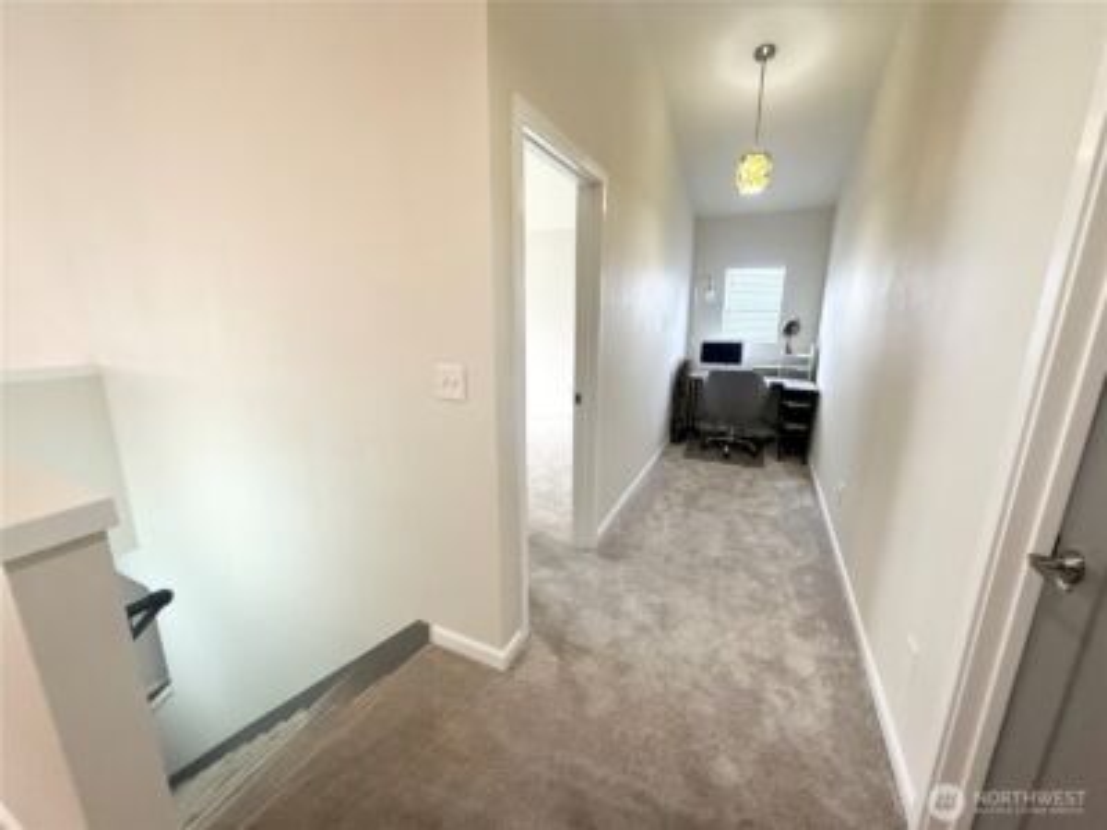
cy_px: 415
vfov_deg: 85.7
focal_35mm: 14
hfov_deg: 102.1
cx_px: 554
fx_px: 448
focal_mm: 2.22
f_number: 2.2
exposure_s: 1/120
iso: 400
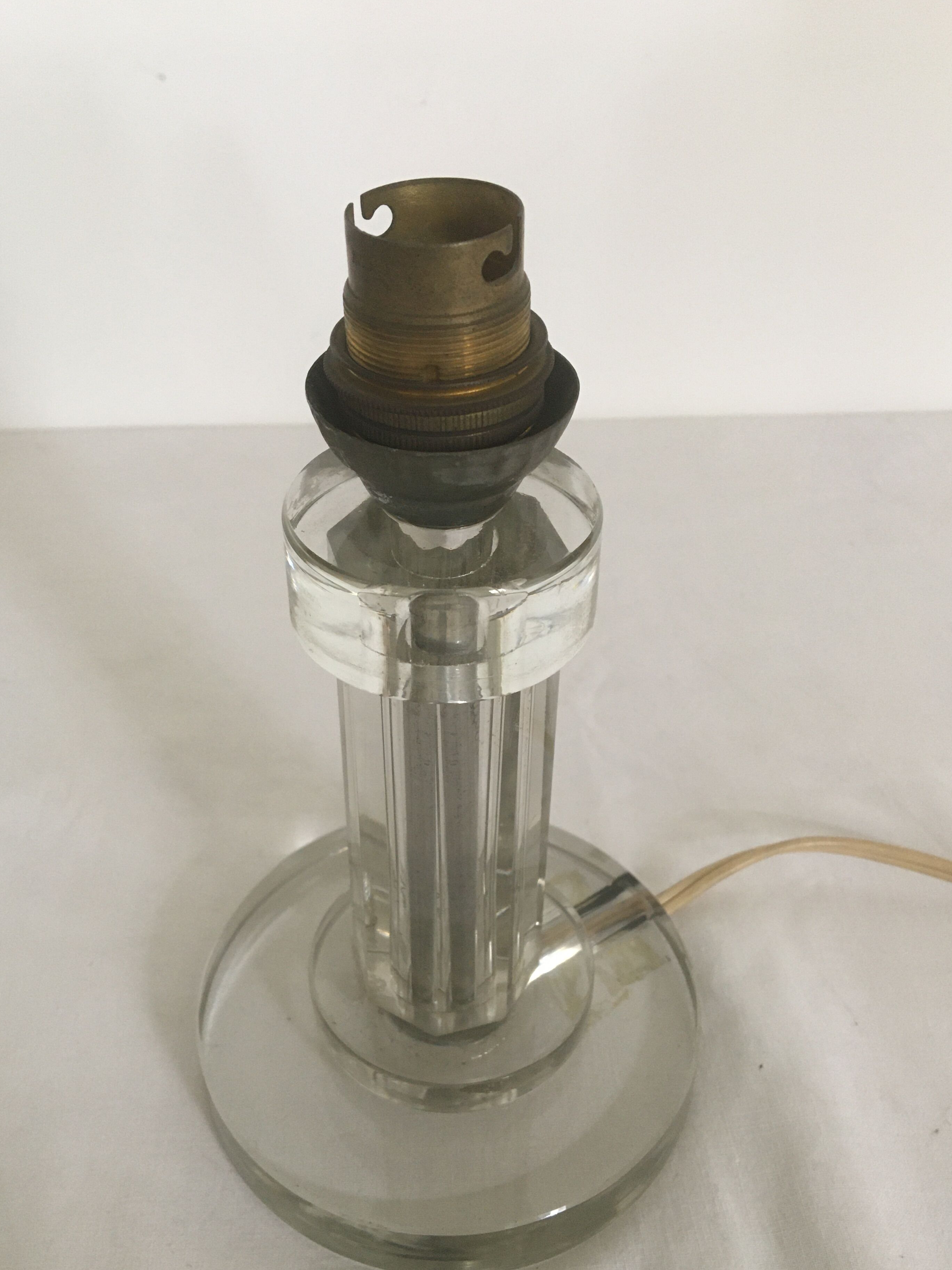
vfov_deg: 56.8
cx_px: 442
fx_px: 1173
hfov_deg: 44.1
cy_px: 681
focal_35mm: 32
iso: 160
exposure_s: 1/33
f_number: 2.2
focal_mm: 4.15
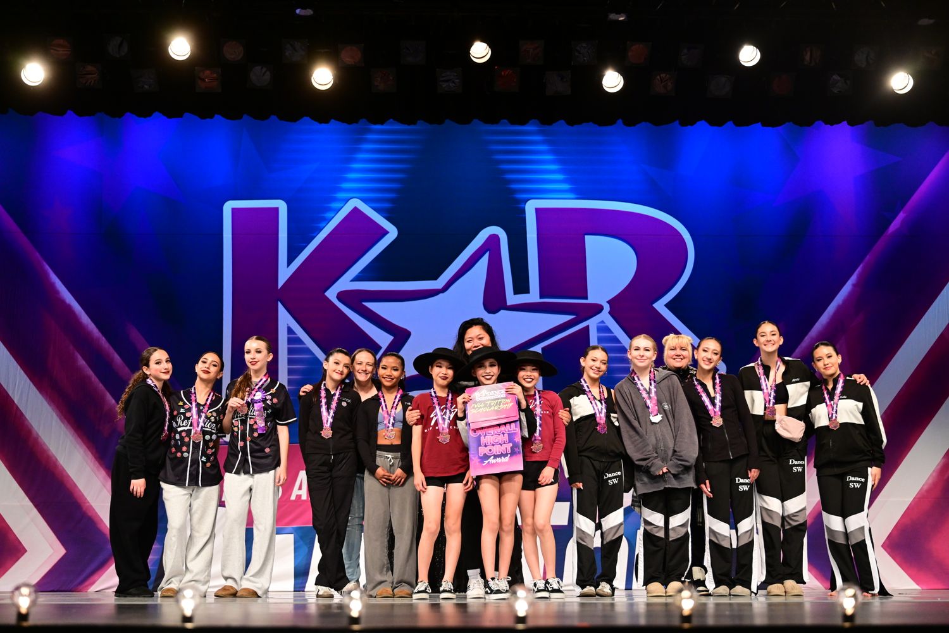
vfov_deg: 26.5
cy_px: 316
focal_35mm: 51
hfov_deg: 38.9
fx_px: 1344
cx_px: 474
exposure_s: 1/800
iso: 2500
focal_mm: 51
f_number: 3.2
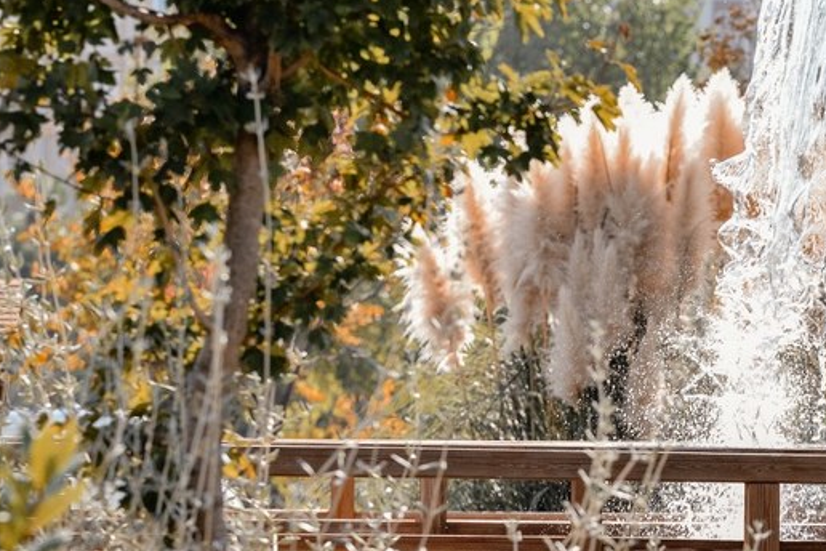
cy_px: 375
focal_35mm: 279
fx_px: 6401
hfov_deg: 7.3
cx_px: 896
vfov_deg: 4.9
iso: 500
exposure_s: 1/800
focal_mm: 125
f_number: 7.1
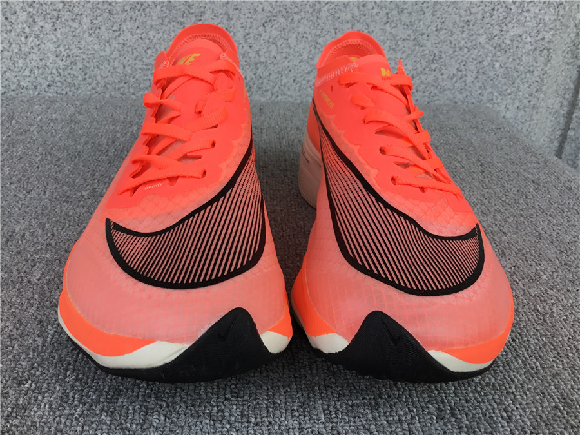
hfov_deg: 58.4
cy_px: 218
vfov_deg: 45.4
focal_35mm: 31
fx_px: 519
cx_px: 290
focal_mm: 3.3
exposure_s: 1/359
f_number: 2.4
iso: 25
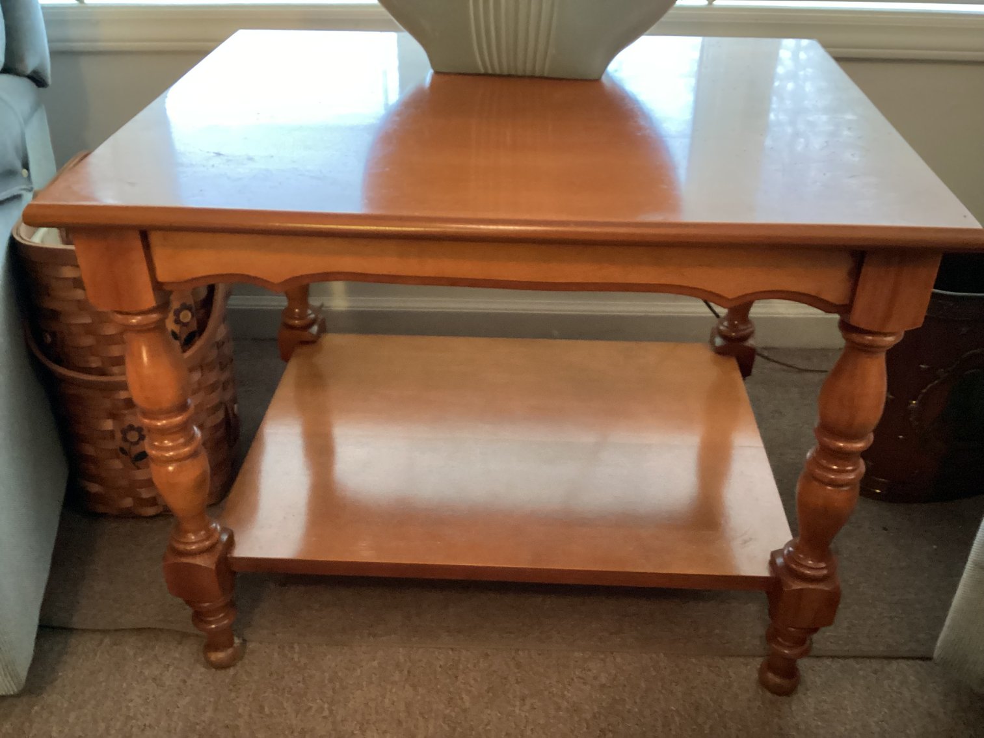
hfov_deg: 58.3
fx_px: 881
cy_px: 369
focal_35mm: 31
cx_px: 492
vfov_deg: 45.4
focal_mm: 3.3
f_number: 2.4
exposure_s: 1/25
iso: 500
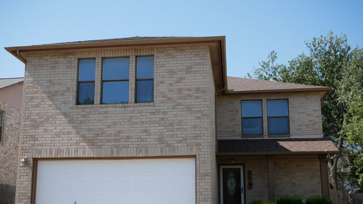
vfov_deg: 27.0
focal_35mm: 44
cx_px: 182
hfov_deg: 46.4
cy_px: 134
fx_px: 423
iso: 200
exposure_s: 1/640
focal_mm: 20
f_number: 5.6
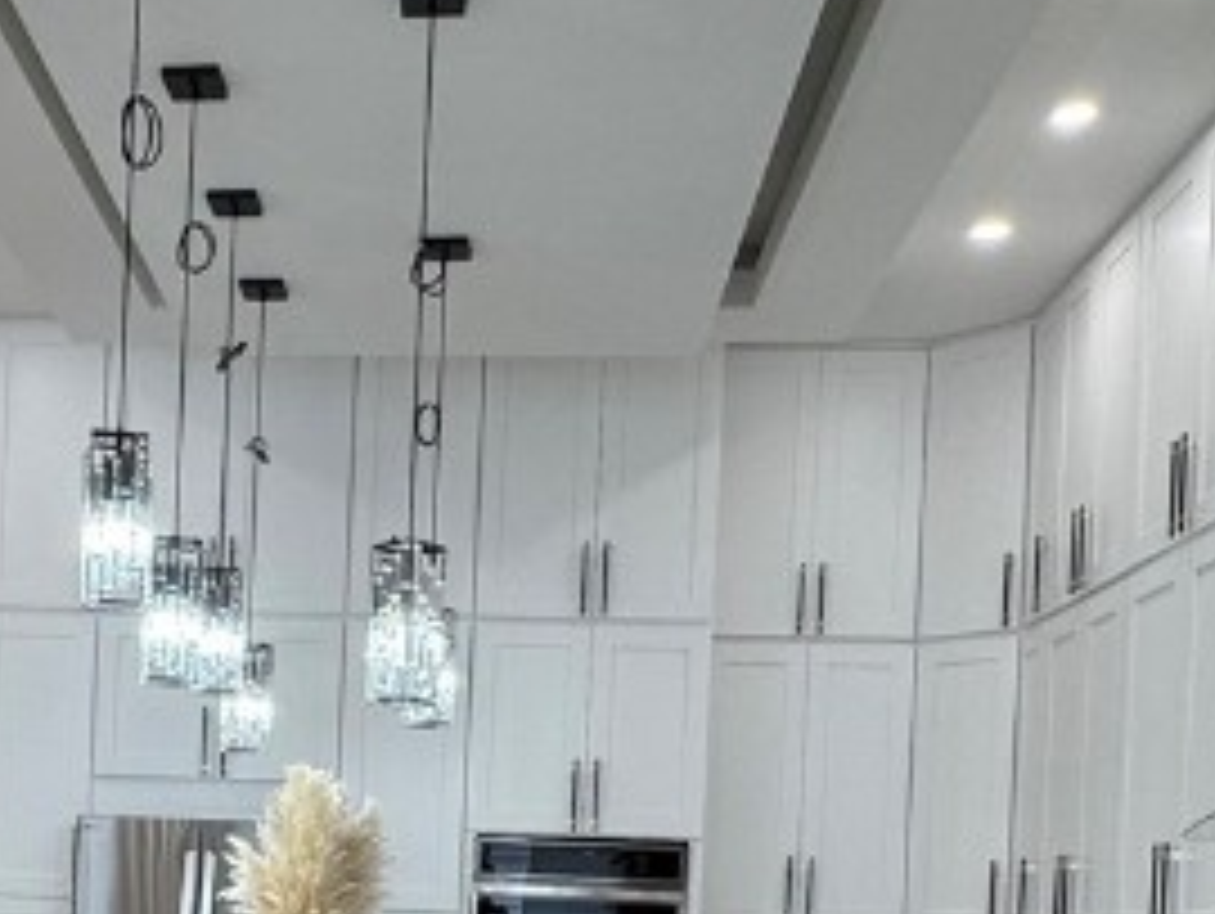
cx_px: 238
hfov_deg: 35.0
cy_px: 937
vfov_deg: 26.0
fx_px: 1862
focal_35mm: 53
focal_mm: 2.22
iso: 100
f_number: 2.2
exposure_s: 1/120
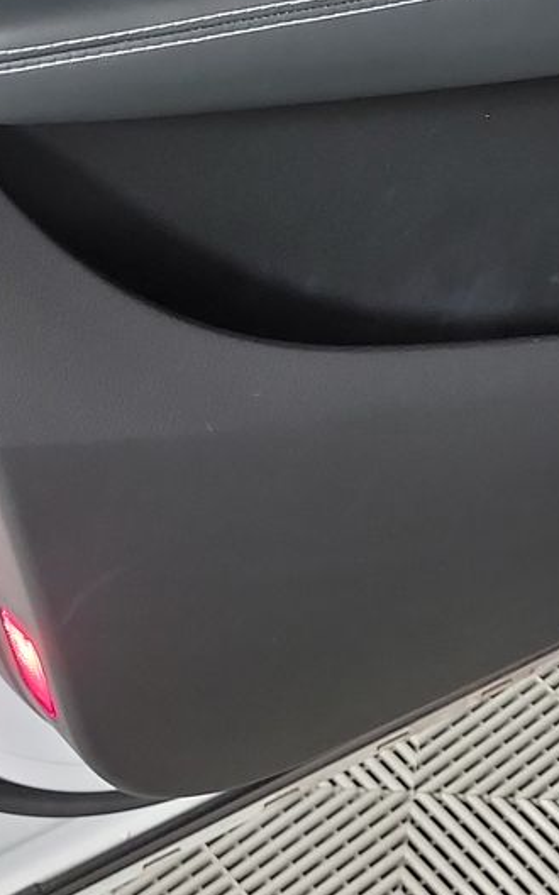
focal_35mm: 77
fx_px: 1879
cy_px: 42
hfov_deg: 16.7
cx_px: 503
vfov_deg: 25.7
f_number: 1.8
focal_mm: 6.7
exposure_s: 1/59
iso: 440
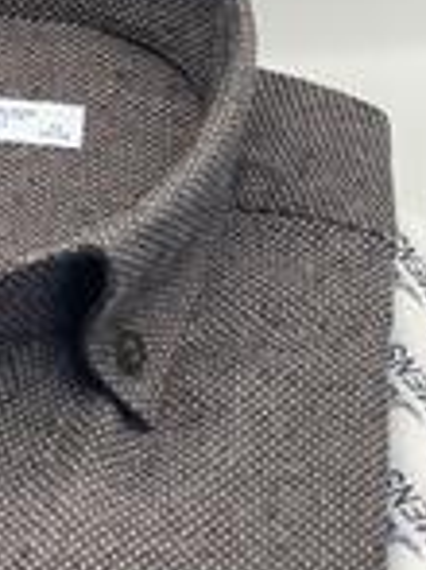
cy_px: 432
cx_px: -89
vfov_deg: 13.5
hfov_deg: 10.0
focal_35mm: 146
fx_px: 2399
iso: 32
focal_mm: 6
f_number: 2
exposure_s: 1/122
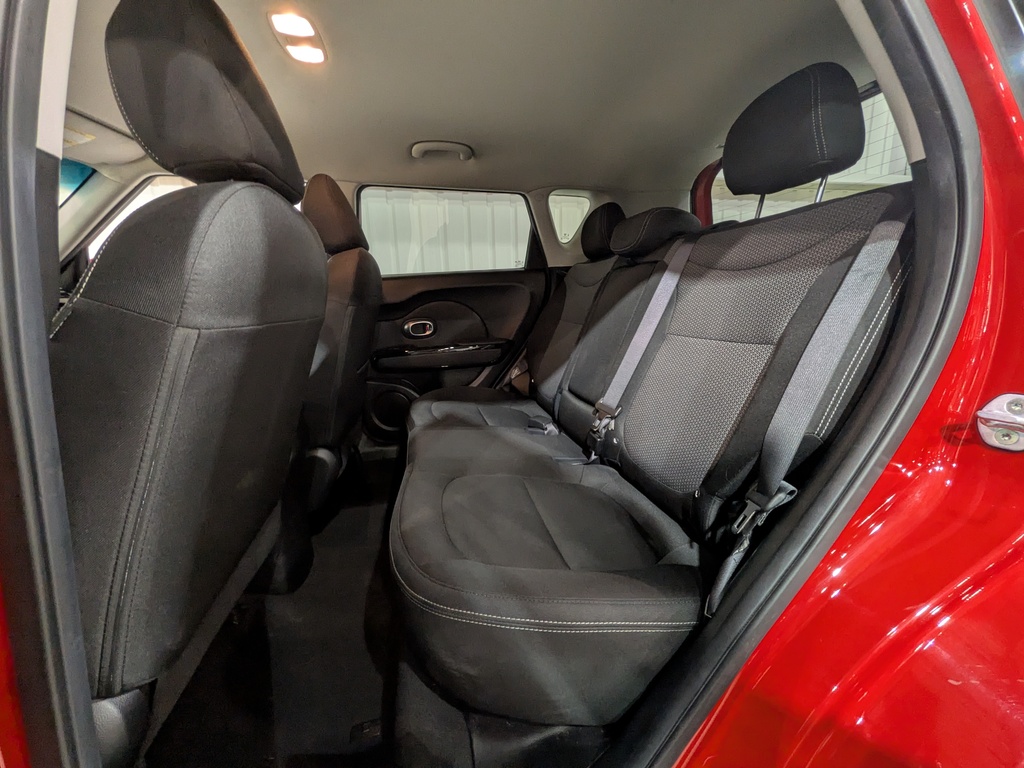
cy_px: 384
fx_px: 414
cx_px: 512
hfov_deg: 102.1
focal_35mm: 14
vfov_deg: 85.7
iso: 264
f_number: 2.2
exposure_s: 1/24
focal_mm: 1.83
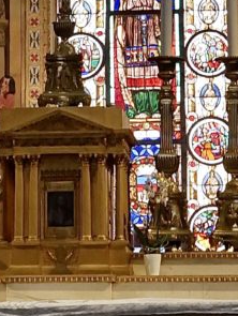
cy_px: -171
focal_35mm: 241
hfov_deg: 6.2
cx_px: 98
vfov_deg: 8.0
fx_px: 2205
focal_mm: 25
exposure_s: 1/40
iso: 1600
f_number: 6.3
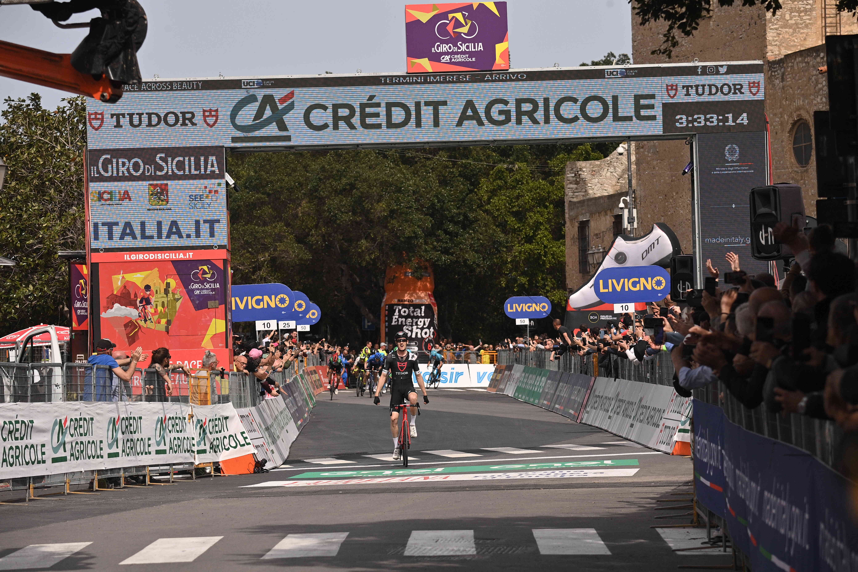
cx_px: 429
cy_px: 286
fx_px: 3336
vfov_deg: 9.8
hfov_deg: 14.7
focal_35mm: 140
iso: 800
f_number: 6.3
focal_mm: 140
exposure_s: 1/5000
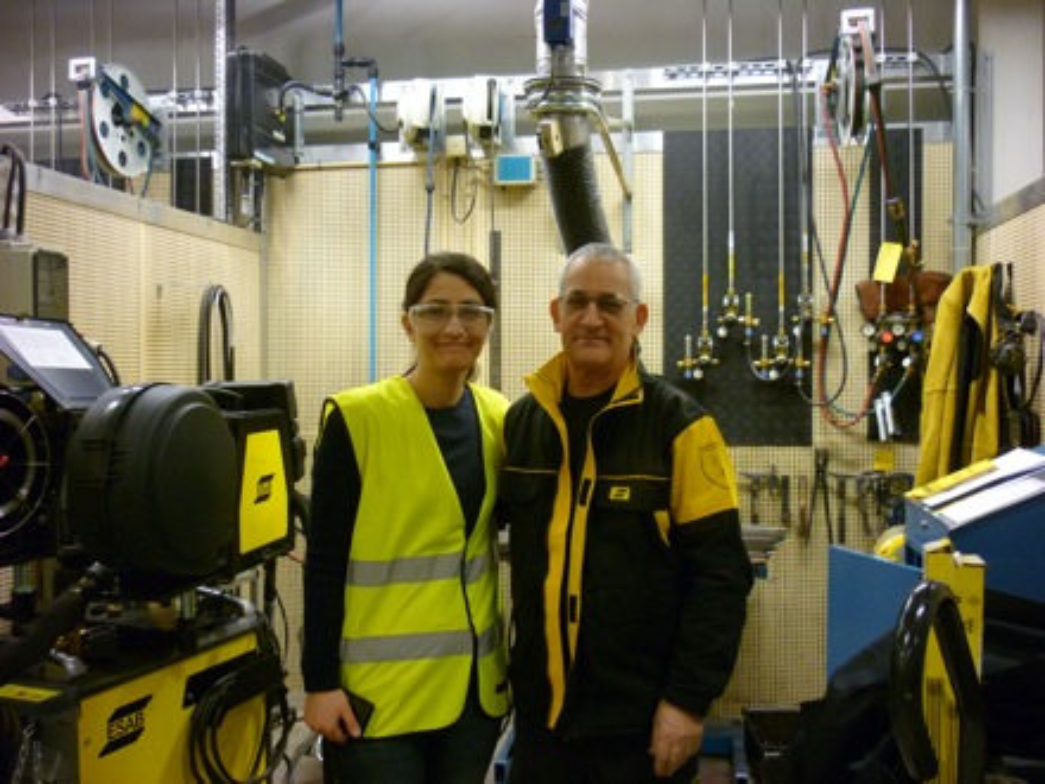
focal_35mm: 33
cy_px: 392
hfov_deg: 55.4
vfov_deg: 42.9
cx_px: 522
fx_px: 996
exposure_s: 1/30
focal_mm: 5.5
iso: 250
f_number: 2.8
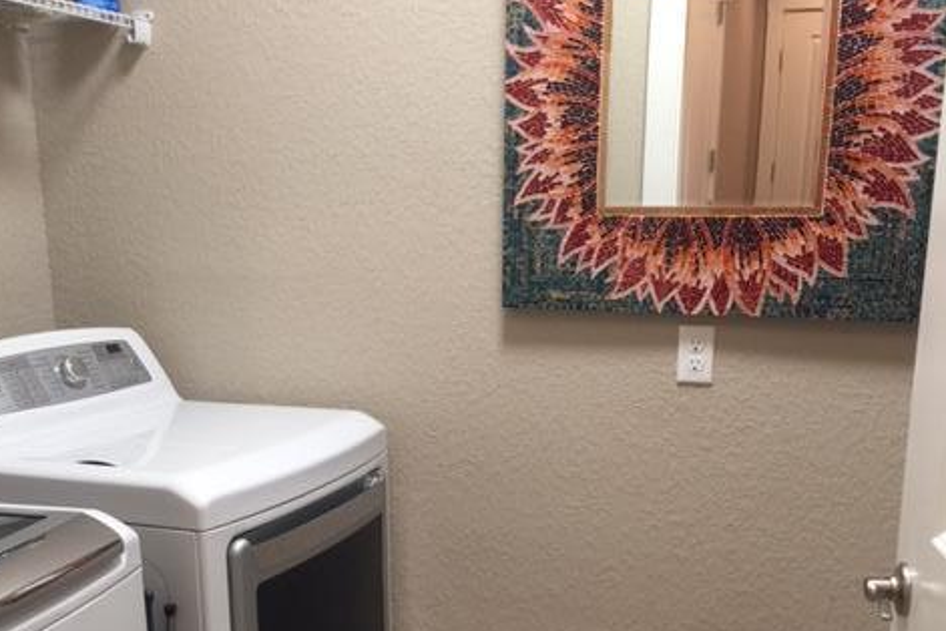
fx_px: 1077
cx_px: 468
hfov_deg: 47.4
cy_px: 494
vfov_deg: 31.9
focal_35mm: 41
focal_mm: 4.15
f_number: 2.2
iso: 40
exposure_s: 1/15
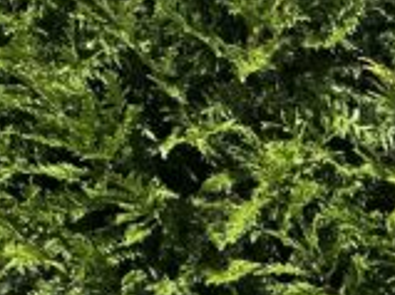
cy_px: 850
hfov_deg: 16.4
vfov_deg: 11.2
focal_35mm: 90
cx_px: 800
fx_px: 1026
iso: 40
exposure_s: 1/963
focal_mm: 2.22
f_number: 2.2
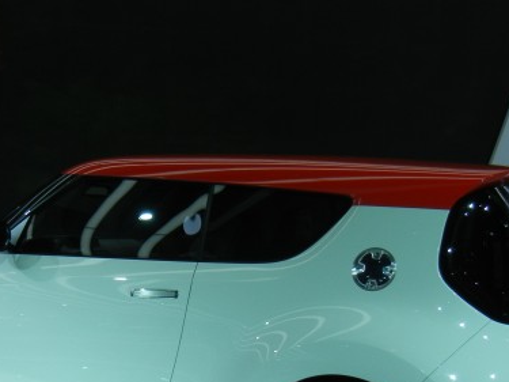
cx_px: 122
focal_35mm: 64
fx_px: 941
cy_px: 299
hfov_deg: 29.8
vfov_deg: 22.6
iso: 160
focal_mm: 5.4
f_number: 3.5
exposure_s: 1/290
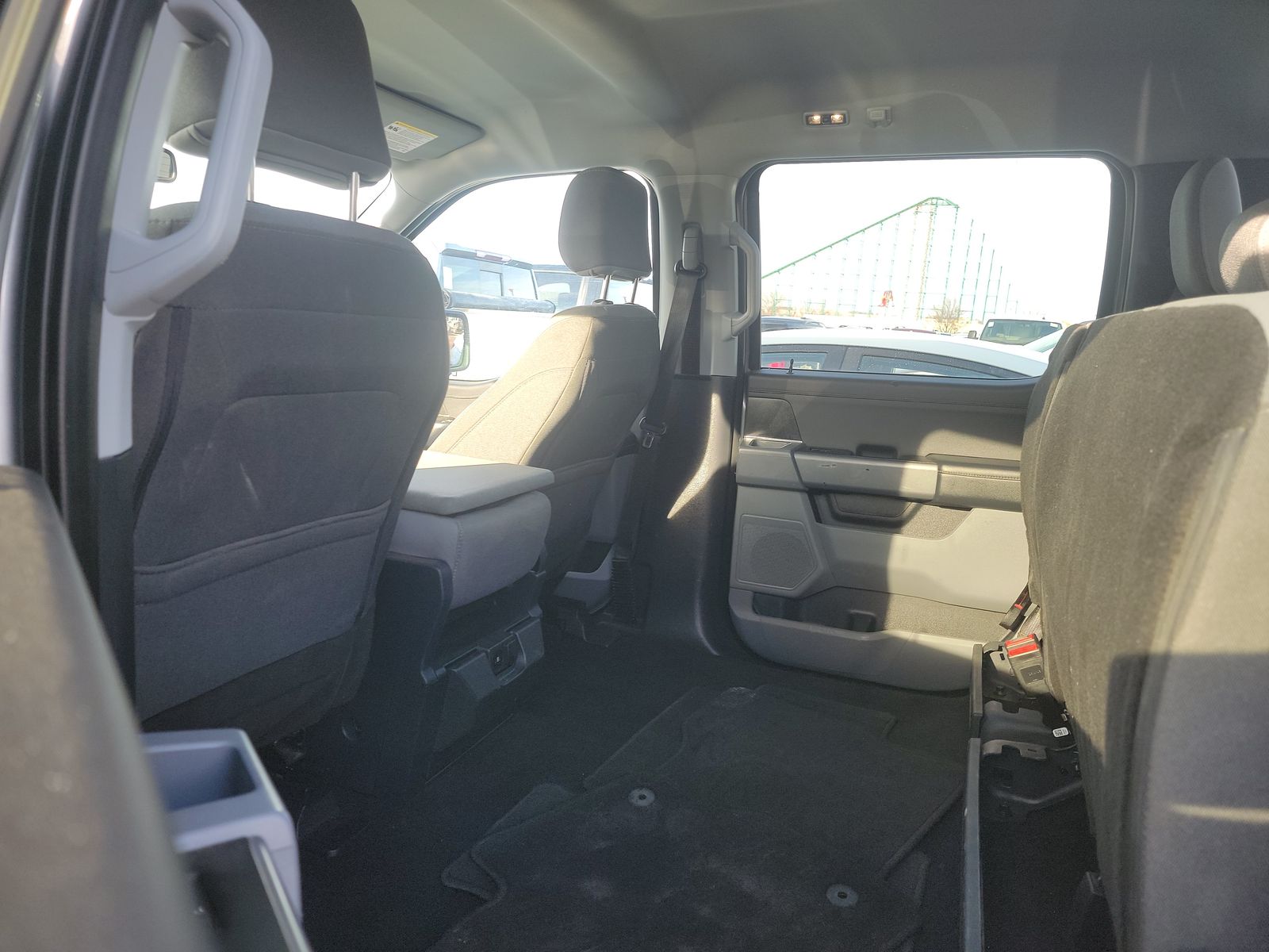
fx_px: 880
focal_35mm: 24
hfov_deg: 71.6
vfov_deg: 56.8
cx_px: 634
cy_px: 476
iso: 59
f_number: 1.8
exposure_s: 1/50
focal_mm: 6.7
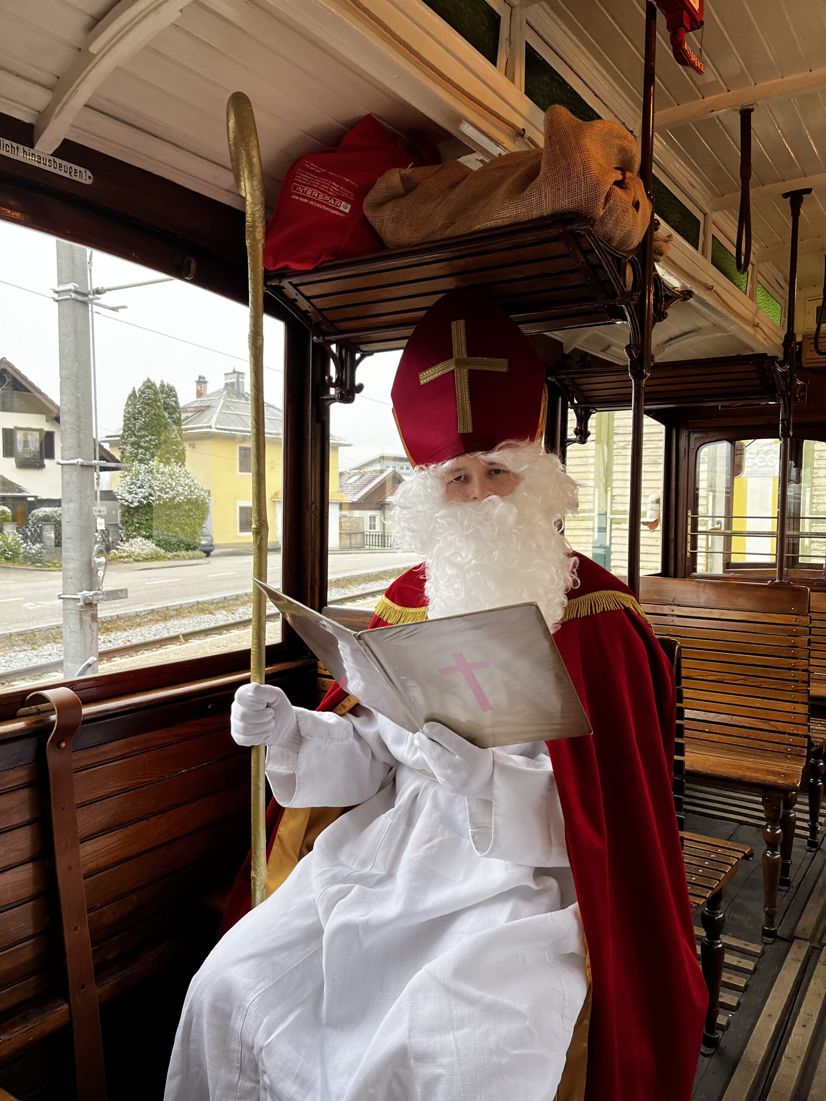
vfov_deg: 67.3
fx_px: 827
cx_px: 413
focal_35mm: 26
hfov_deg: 53.1
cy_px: 550
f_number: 1.6
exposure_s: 1/121
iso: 125
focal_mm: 5.1
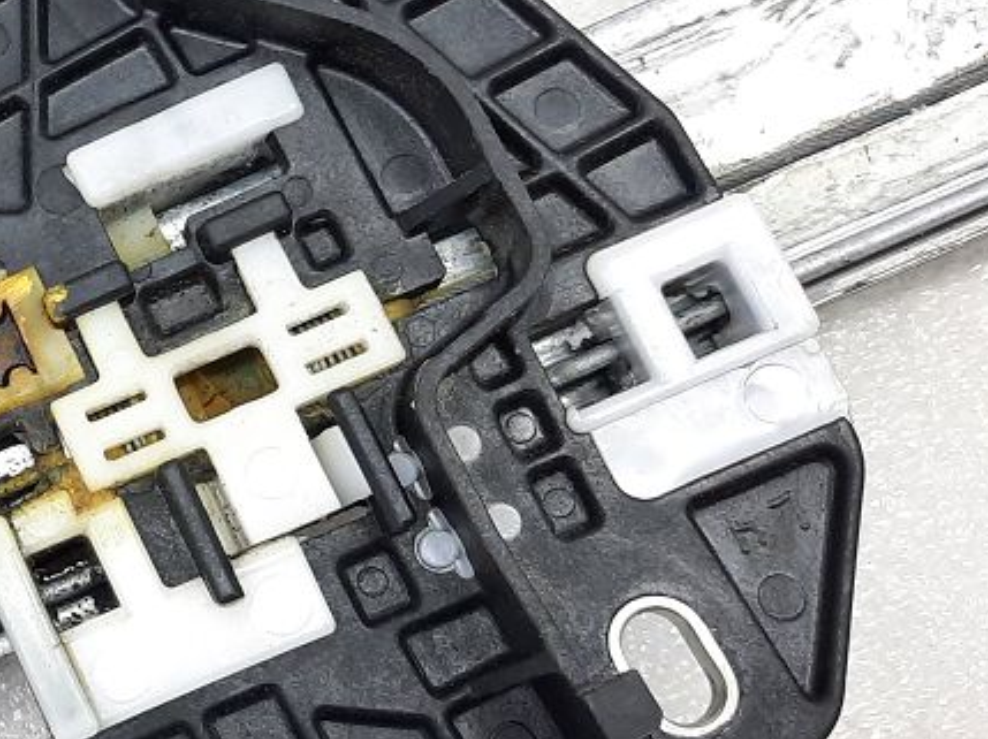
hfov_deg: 24.6
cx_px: -253
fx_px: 1996
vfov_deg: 20.9
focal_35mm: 70
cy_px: 285
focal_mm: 4.6
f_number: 2
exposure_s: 1/50
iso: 125
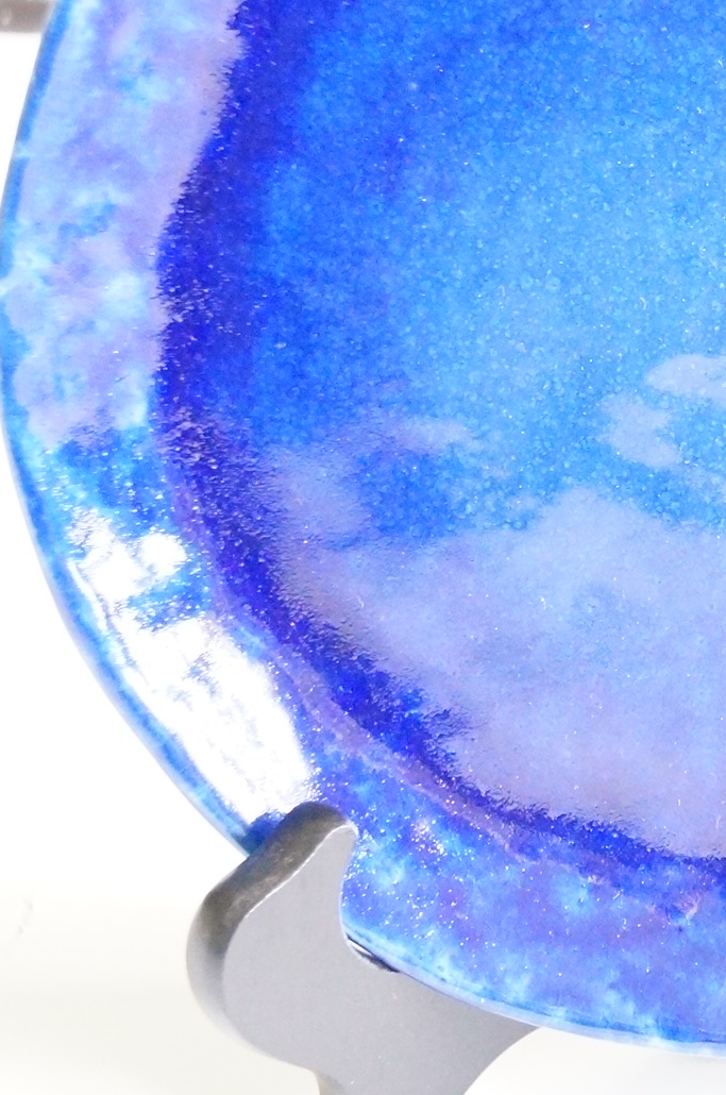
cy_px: 309
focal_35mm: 107
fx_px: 3249
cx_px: 796
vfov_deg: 19.0
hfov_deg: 12.5
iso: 3200
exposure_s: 1/50
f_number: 4.5
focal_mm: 30
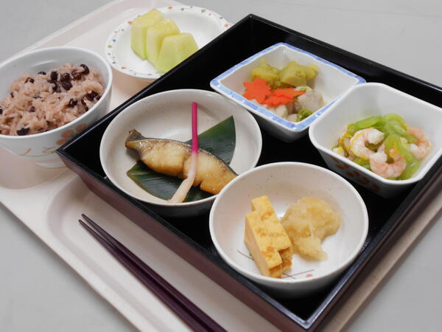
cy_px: 166
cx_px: 221
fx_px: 562
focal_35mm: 44
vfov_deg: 32.9
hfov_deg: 42.9
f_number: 4.2
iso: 200
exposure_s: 1/30
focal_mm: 7.7
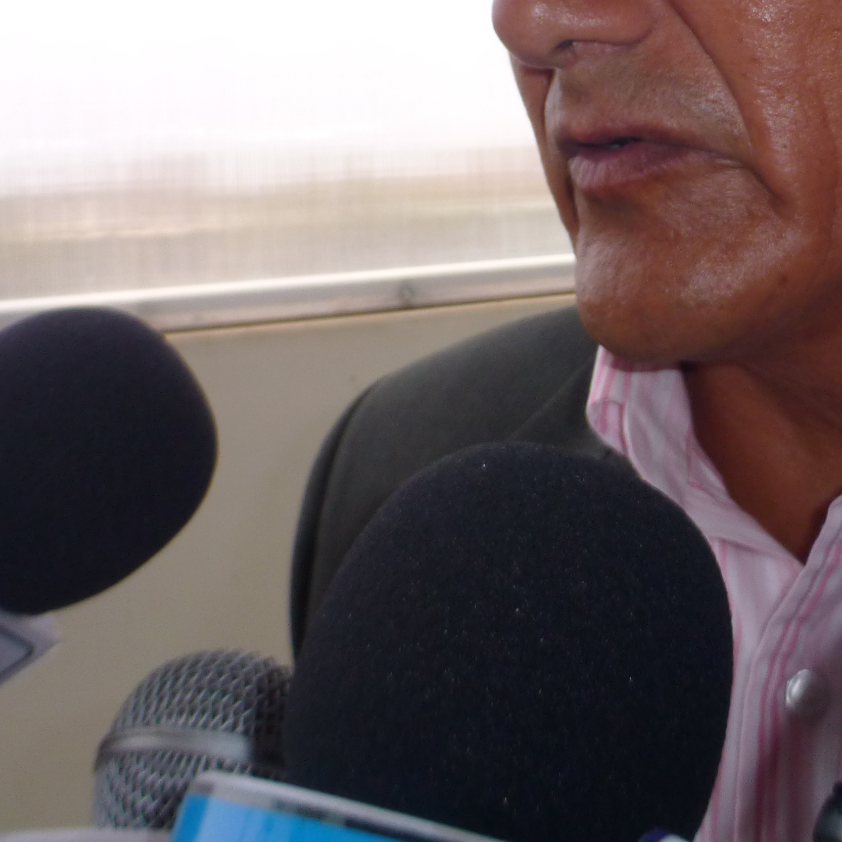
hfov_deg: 30.8
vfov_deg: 30.0
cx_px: 588
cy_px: 111
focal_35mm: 55
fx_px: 1514
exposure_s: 1/500
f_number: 3.3
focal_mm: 4.3
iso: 100
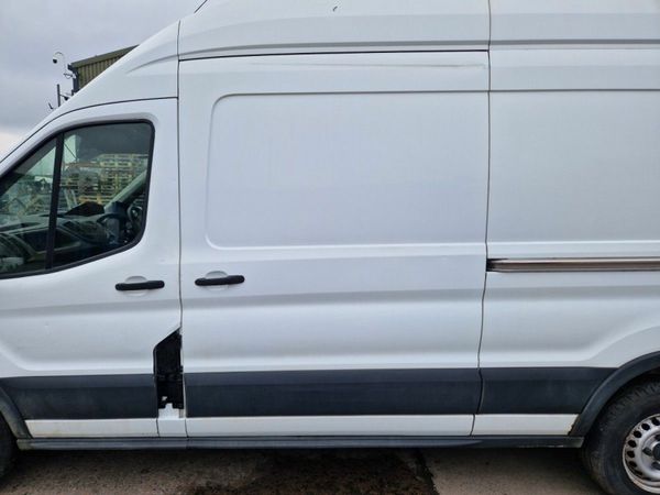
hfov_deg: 73.9
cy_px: 248
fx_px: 439
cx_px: 330
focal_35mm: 23
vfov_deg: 58.9
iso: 50
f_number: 1.8
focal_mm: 5.4
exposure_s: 1/706
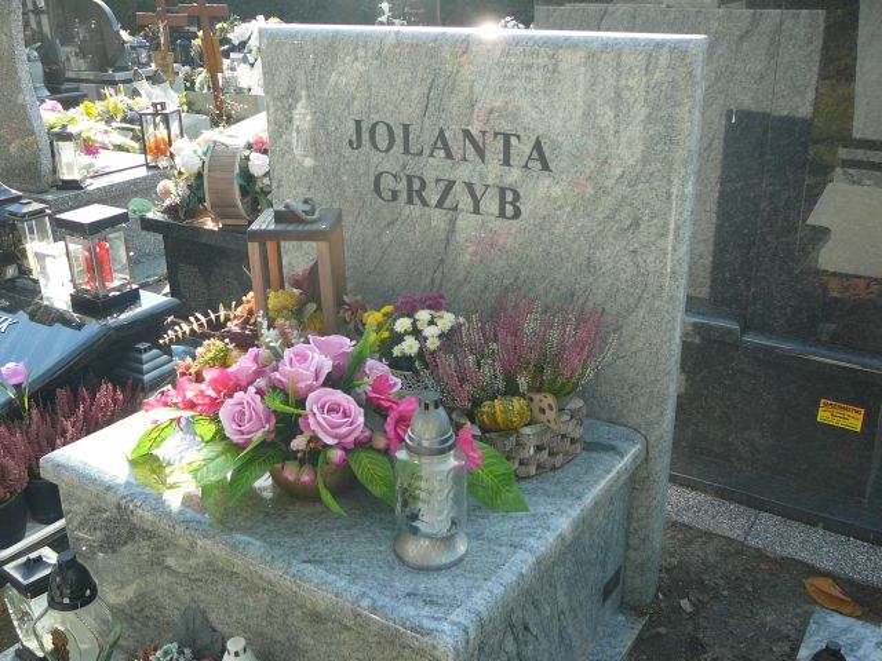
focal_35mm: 35
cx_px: 441
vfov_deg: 40.7
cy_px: 330
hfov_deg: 52.6
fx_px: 892
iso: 80
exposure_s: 1/160
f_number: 2.8
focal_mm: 5.2
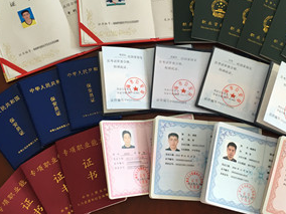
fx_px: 421
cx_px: 174
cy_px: 89
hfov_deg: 37.3
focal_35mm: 51
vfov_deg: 28.5
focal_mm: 4.15
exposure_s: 1/33
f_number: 2.2
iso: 32
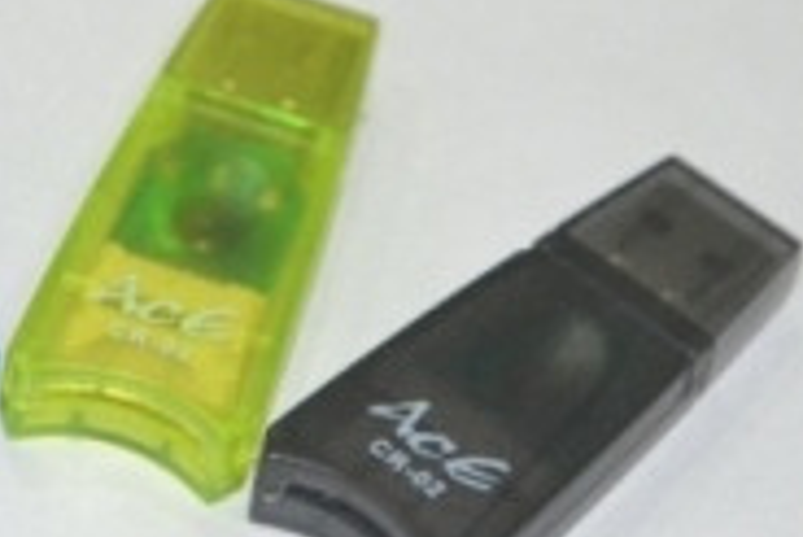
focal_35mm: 492
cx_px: -39
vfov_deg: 2.8
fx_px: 10987
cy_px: 218
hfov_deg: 4.2
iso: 3200
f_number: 7.1
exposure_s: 1/60
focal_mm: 135
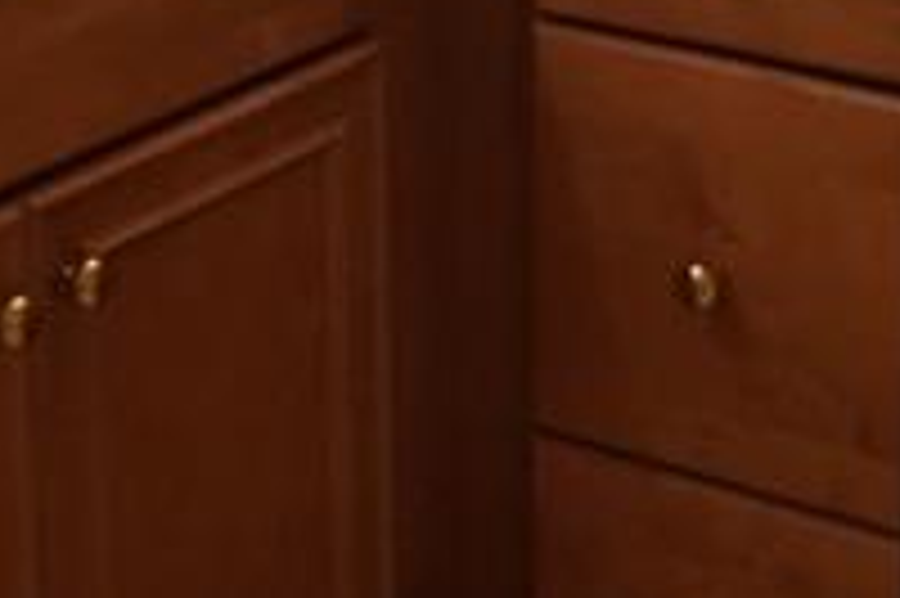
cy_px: -256
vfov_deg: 10.8
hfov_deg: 16.5
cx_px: 774
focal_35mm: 123
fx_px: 3072
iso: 1000
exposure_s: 1/160
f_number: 4
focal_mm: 16
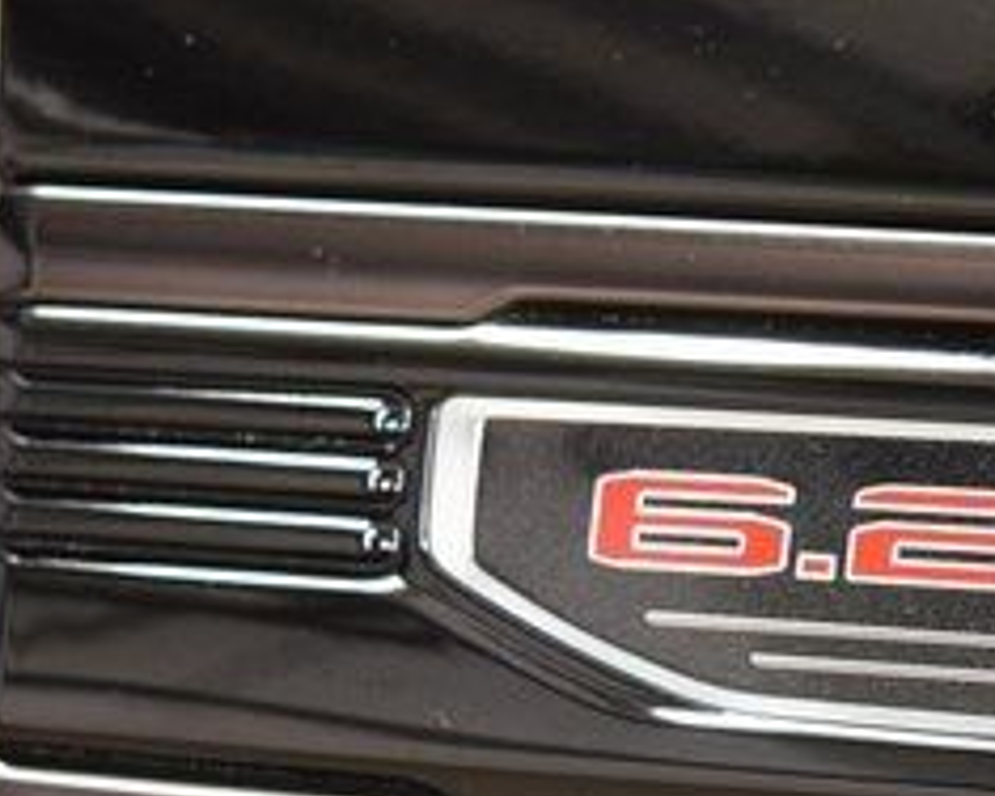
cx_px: 965
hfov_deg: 11.3
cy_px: 625
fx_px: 4977
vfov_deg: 9.1
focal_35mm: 169
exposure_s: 1/30
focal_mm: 44
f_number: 4.5
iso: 1600
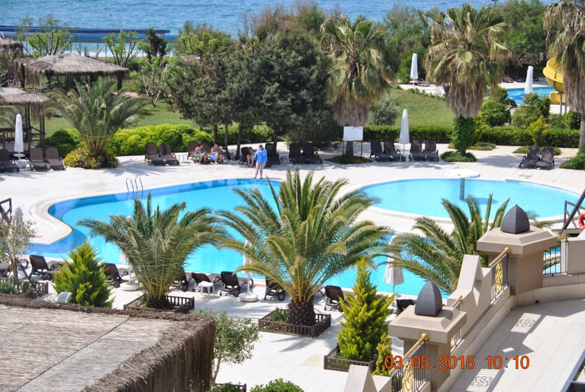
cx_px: 292
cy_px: 196
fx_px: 1513
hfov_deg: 21.9
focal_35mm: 93
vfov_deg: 14.7
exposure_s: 1/500
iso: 100
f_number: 5.6
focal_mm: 62
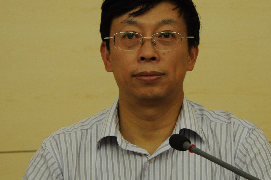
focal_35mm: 145
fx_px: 1090
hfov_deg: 14.2
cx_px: 158
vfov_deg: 9.4
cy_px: 60
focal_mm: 48
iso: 1000
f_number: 4.8
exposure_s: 1/30
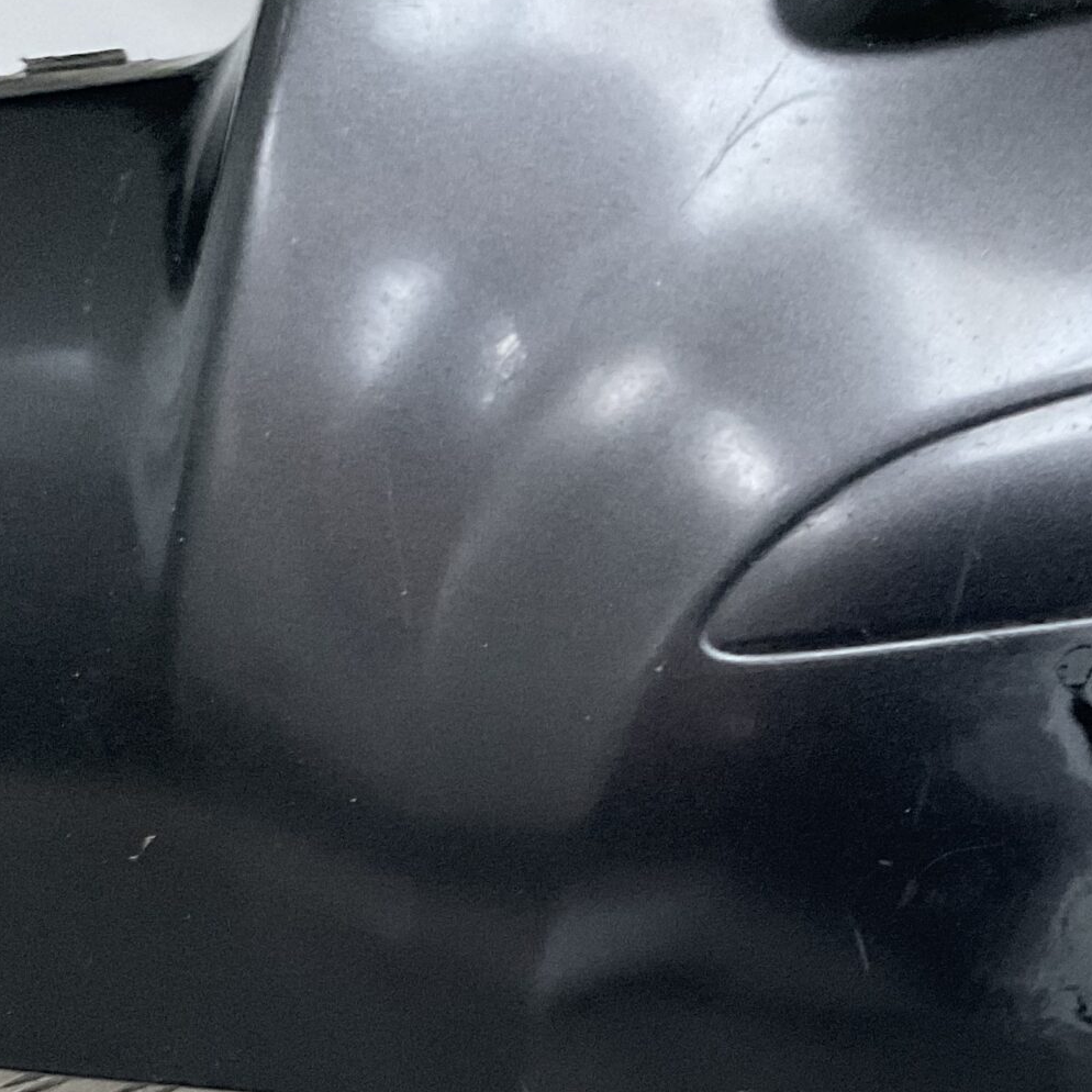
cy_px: 811
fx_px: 2356
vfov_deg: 25.8
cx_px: 884
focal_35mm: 66
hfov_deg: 25.6
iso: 400
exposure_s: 1/25
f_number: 1.8
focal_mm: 3
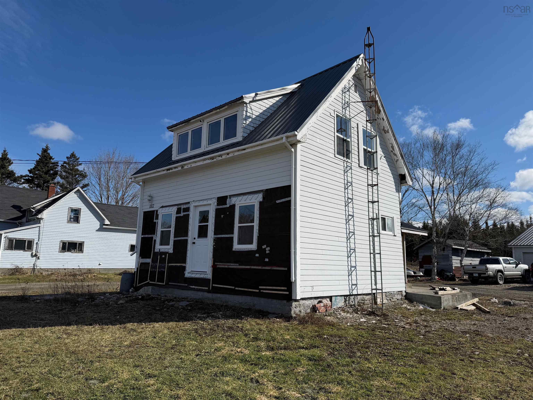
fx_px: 370
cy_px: 200
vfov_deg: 56.8
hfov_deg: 71.6
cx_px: 266
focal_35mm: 24
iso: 80
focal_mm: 6.76
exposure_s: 1/7353
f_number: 1.78
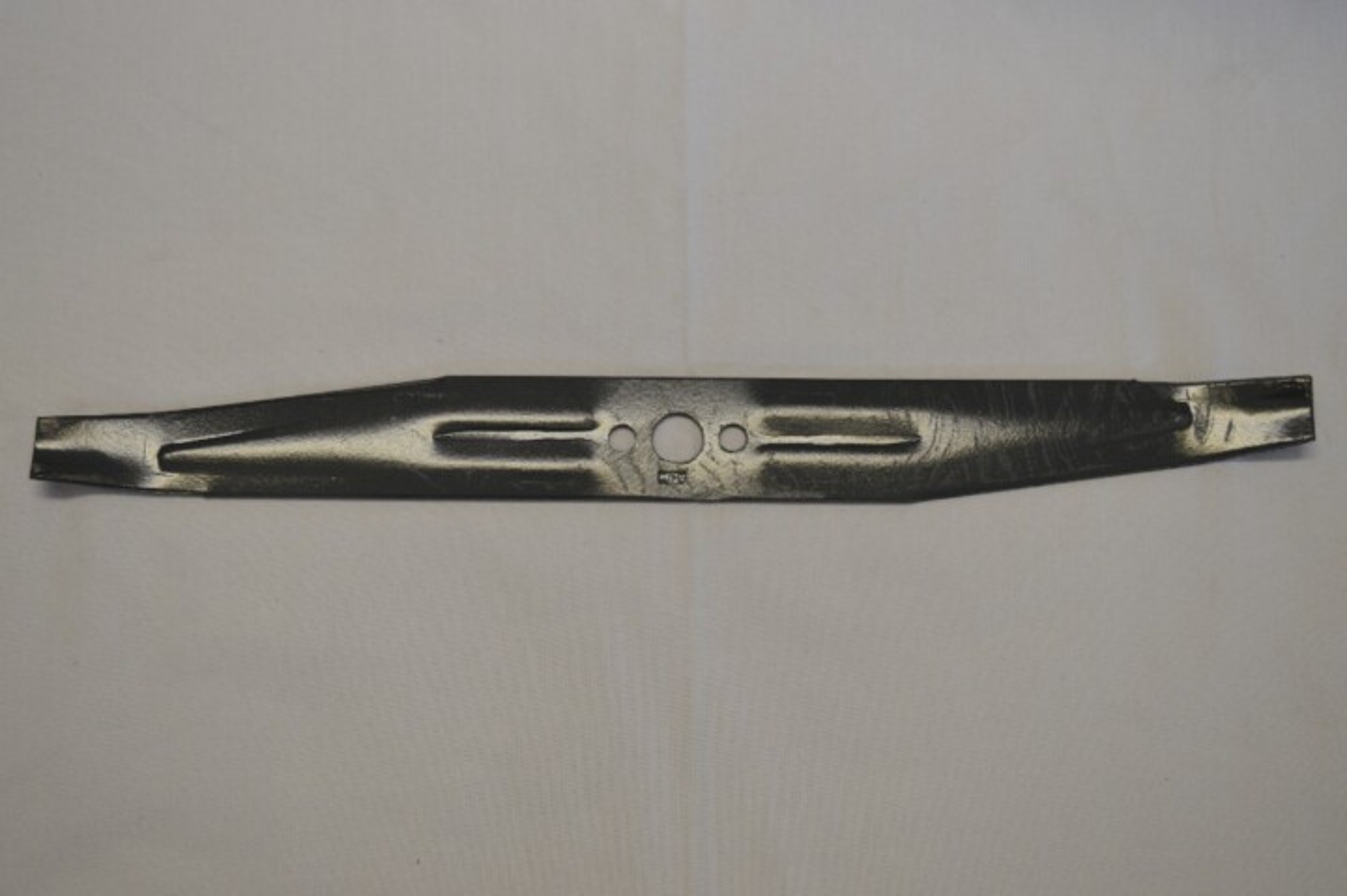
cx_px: 674
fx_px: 1739
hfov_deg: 42.4
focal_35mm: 46
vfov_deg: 28.9
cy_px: 448
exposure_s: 1/100
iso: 400
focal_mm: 31
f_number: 5
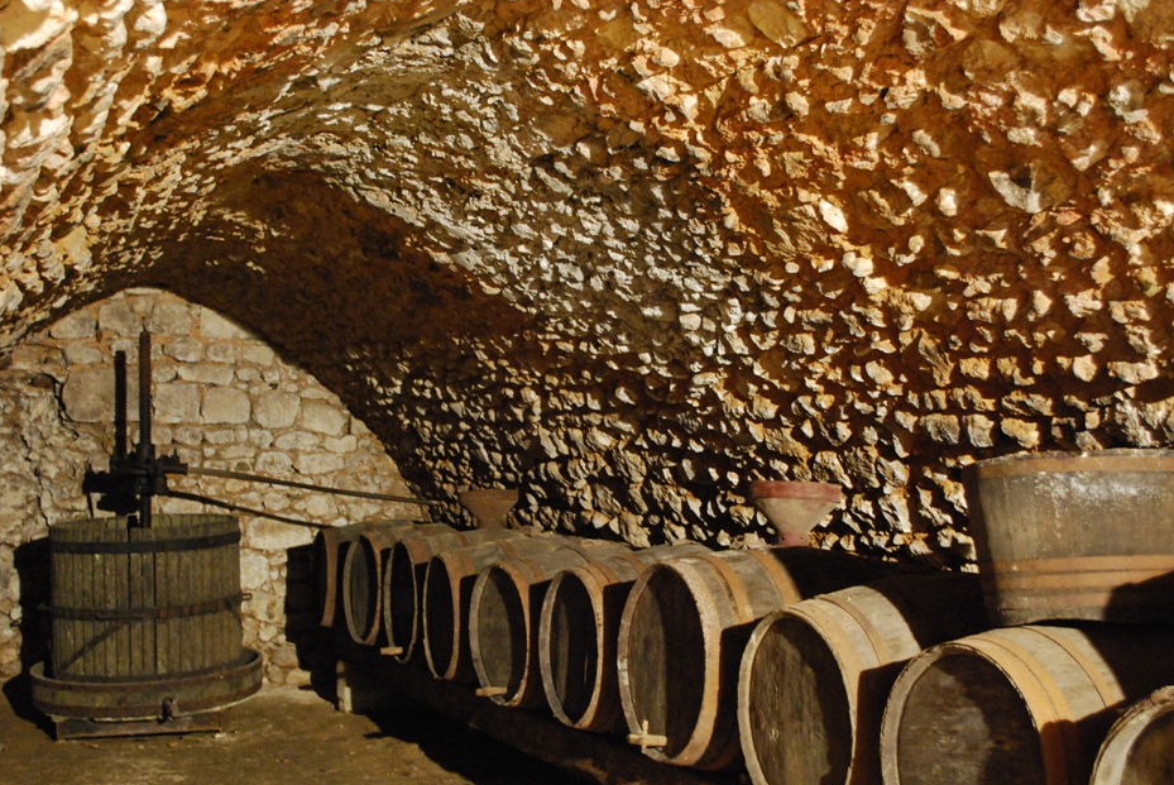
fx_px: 1403
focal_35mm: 43
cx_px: 567
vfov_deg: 31.2
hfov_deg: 45.4
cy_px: 418
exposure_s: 1/3
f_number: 4.5
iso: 1600
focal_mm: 26
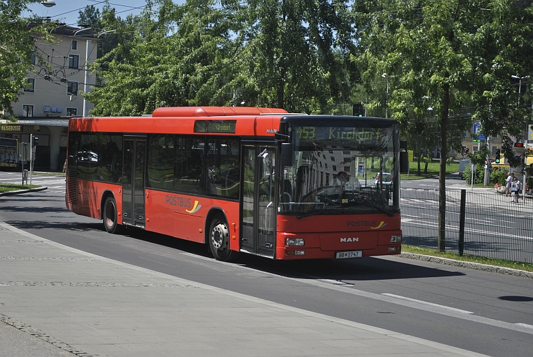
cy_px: 178
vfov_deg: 18.2
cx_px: 266
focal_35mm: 75
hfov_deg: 27.0
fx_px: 1112
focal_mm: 50
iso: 100
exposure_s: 1/640
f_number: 5.6
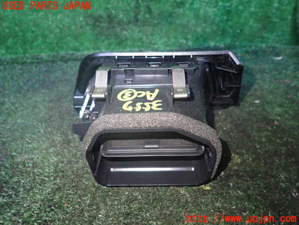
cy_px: 112
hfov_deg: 69.4
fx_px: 216
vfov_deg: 54.9
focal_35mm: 25
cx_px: 150
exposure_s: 1/30
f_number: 2
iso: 640
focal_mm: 4.5
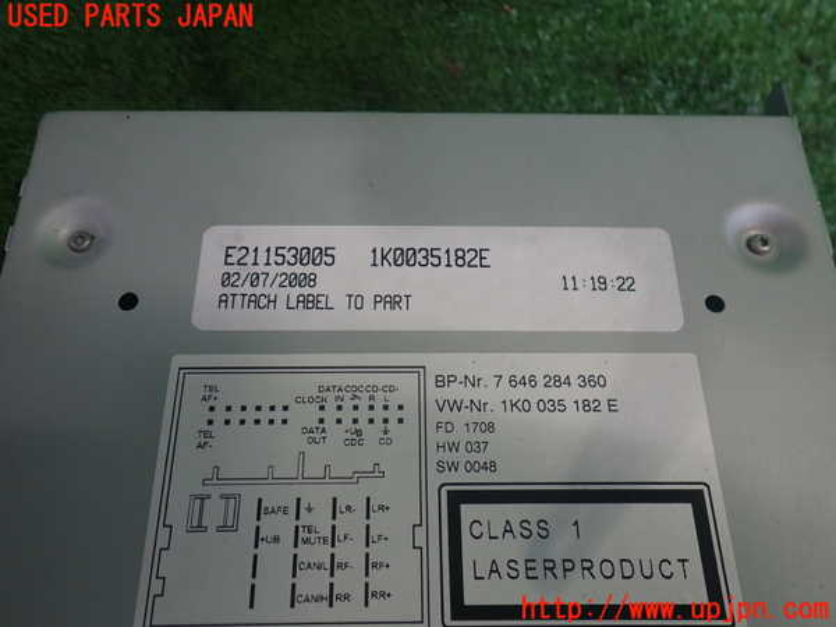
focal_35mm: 30
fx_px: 725
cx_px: 418
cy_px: 314
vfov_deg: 46.8
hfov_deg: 60.0
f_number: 2.3
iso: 200
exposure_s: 1/100
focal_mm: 5.4
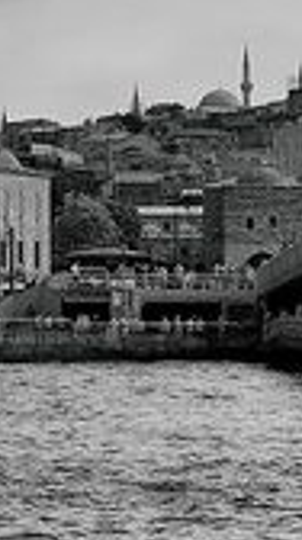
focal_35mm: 187
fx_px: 2673
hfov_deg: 6.1
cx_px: -466
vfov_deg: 11.5
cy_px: 104
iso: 1000
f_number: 14
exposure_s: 1/800
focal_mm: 50
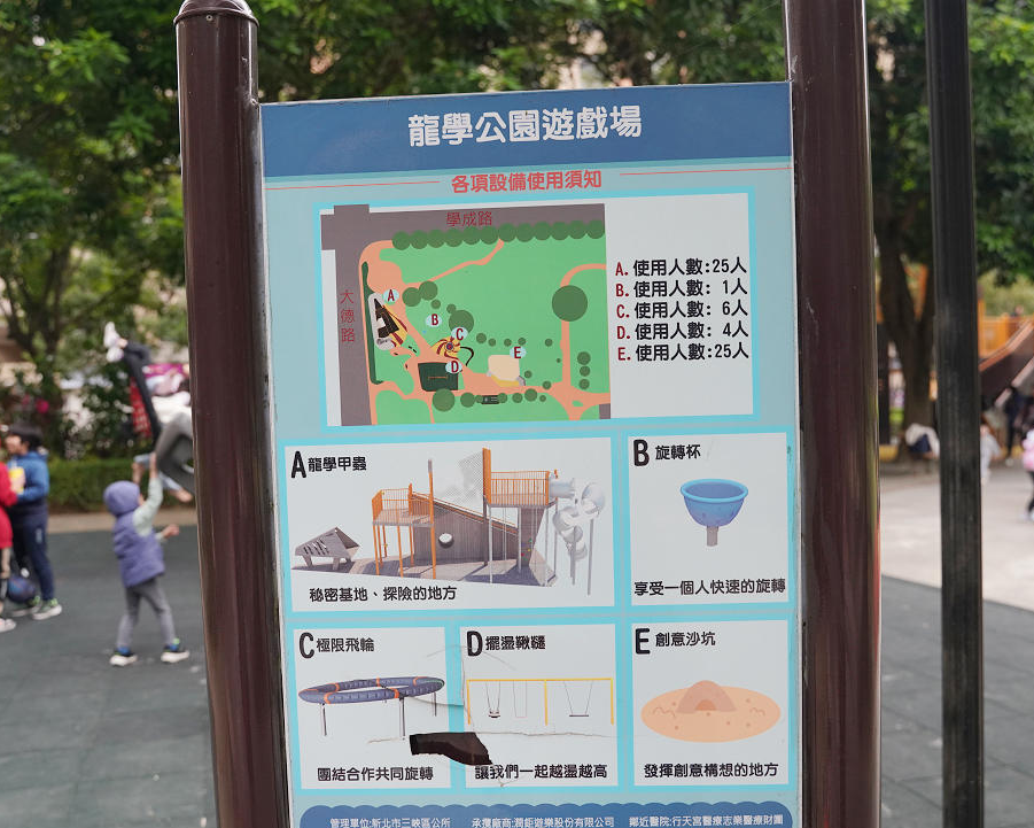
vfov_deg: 42.2
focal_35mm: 35
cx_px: 510
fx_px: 1071
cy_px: 450
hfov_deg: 51.5
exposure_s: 1/160
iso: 1000
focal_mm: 28
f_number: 4
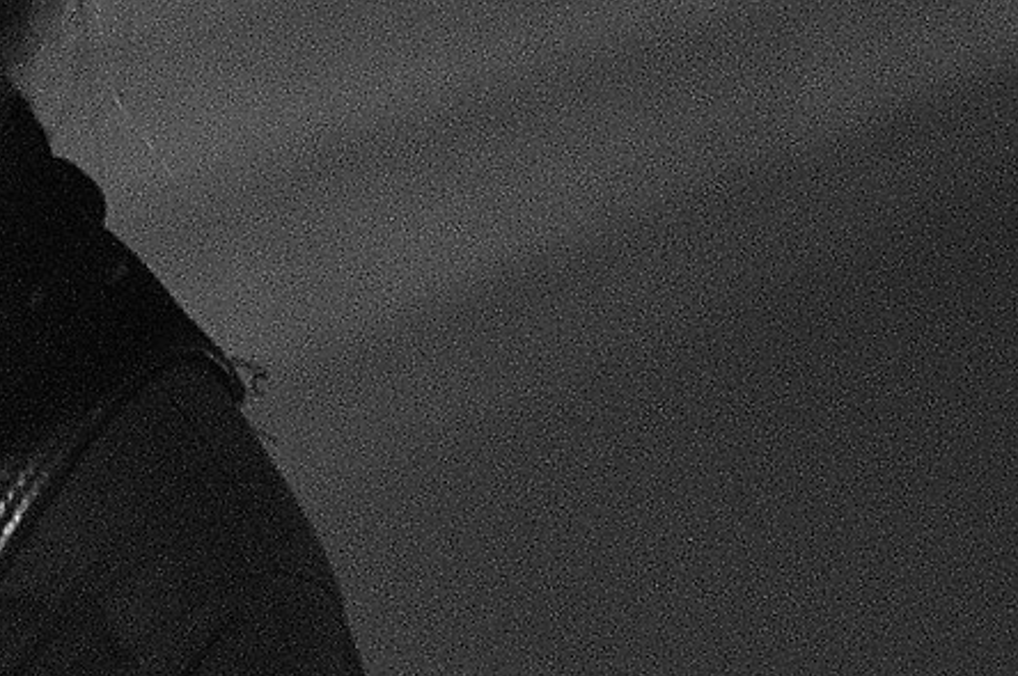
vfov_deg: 1.6
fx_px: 24029
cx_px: -271
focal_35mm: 851
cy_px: -37
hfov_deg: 2.4
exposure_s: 1/50
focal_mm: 105
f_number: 5.6
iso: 800
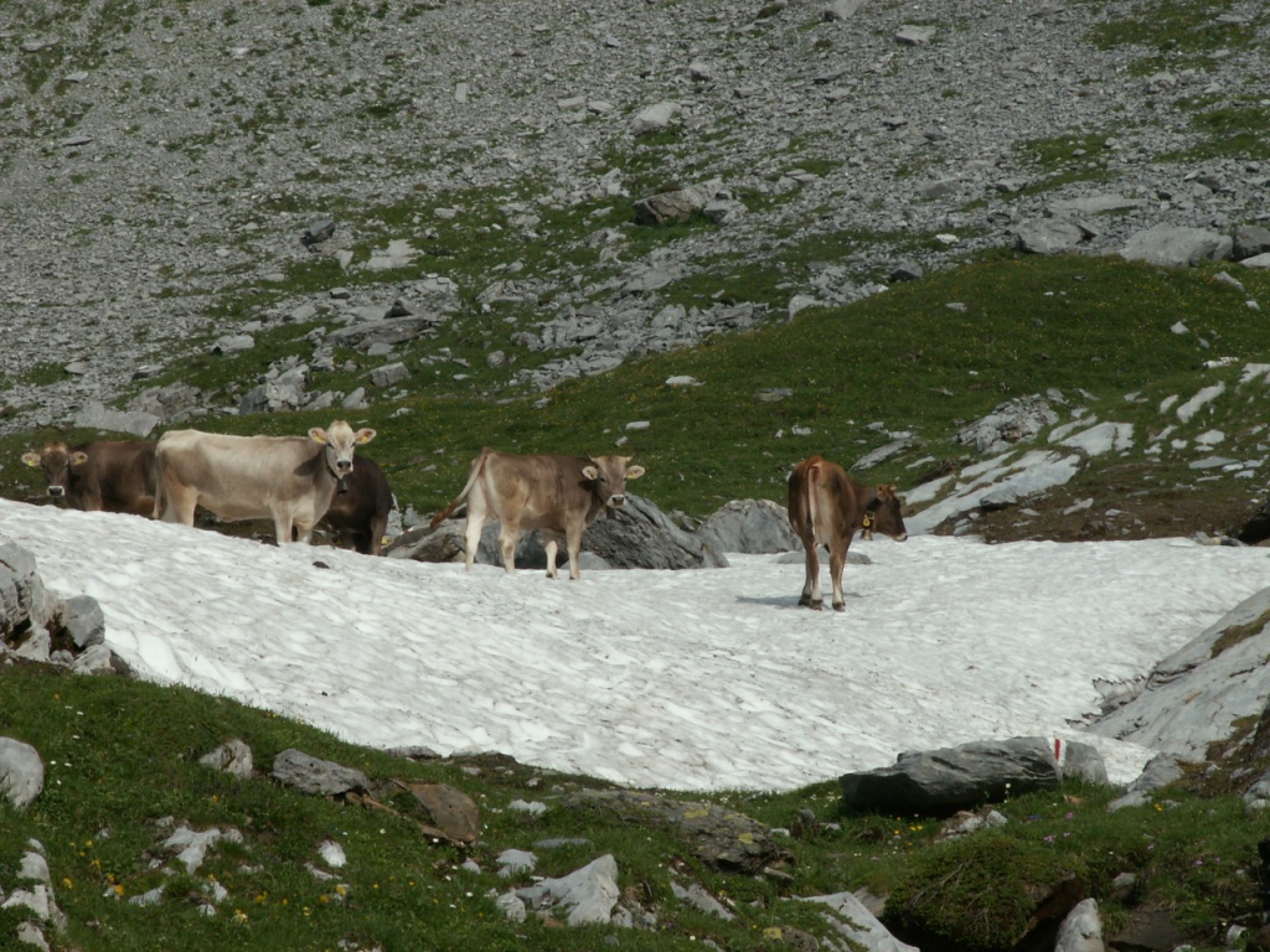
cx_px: 635
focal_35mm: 167
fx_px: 6127
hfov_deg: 11.8
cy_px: 476
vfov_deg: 8.9
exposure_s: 1/400
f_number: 8
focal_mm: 27.31
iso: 50
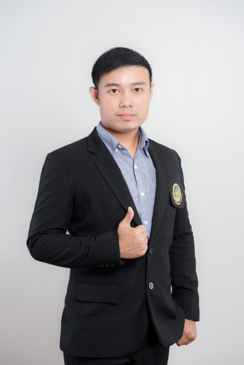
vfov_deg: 28.8
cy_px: 182
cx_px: 122
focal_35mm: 70
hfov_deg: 19.5
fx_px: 711
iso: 100
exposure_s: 1/80
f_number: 7.1
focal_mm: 70
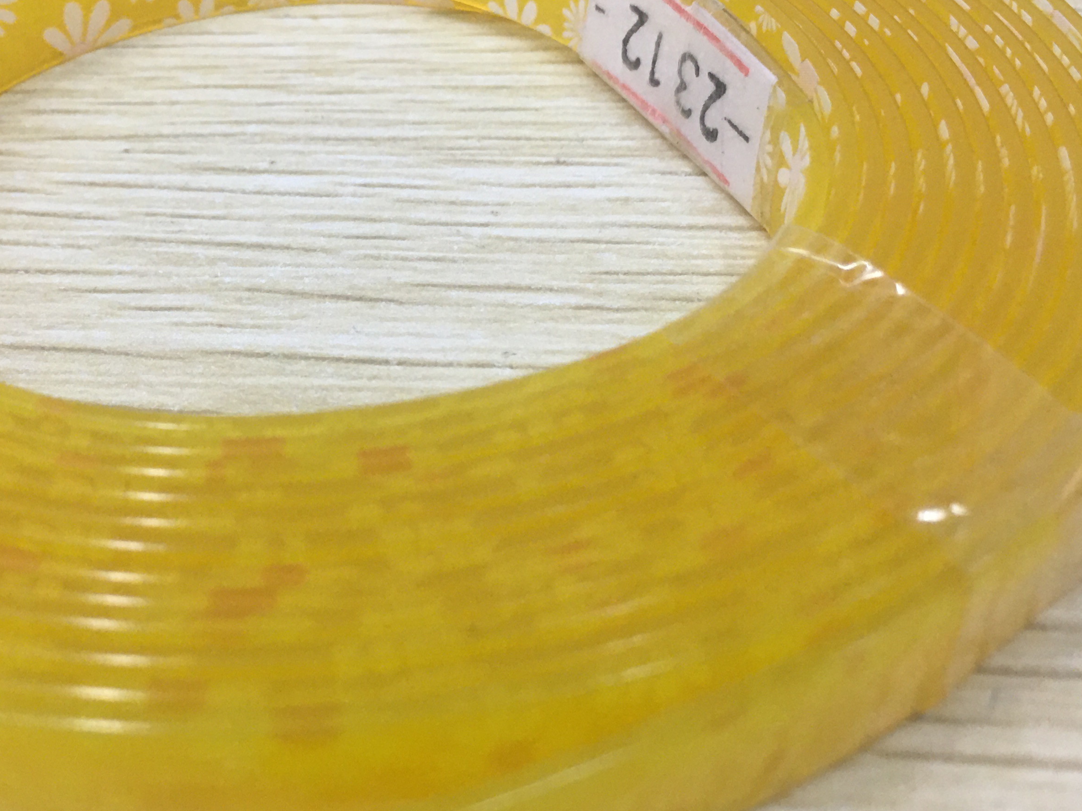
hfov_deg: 37.8
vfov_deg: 29.1
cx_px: 359
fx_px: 1563
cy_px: 342
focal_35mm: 50
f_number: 2.2
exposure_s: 1/33
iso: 50
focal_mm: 4.15
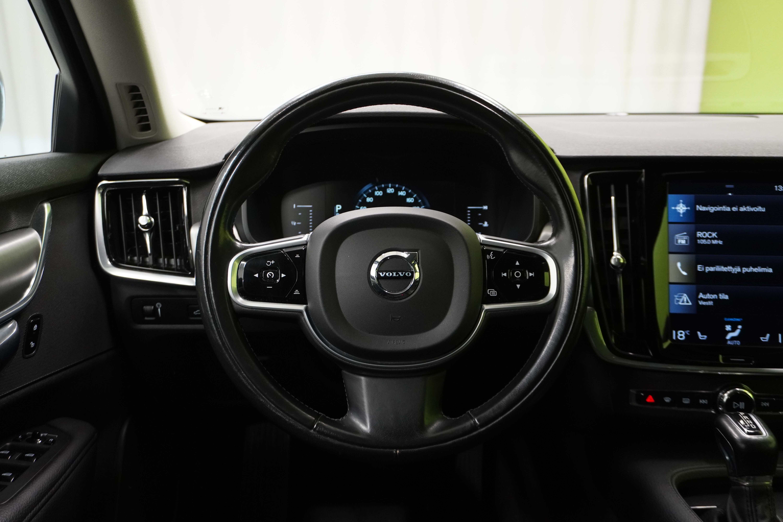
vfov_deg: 40.0
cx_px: 392
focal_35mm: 33
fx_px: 718
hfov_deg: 57.2
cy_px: 261
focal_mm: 22
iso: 1600
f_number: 4
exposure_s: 1/40
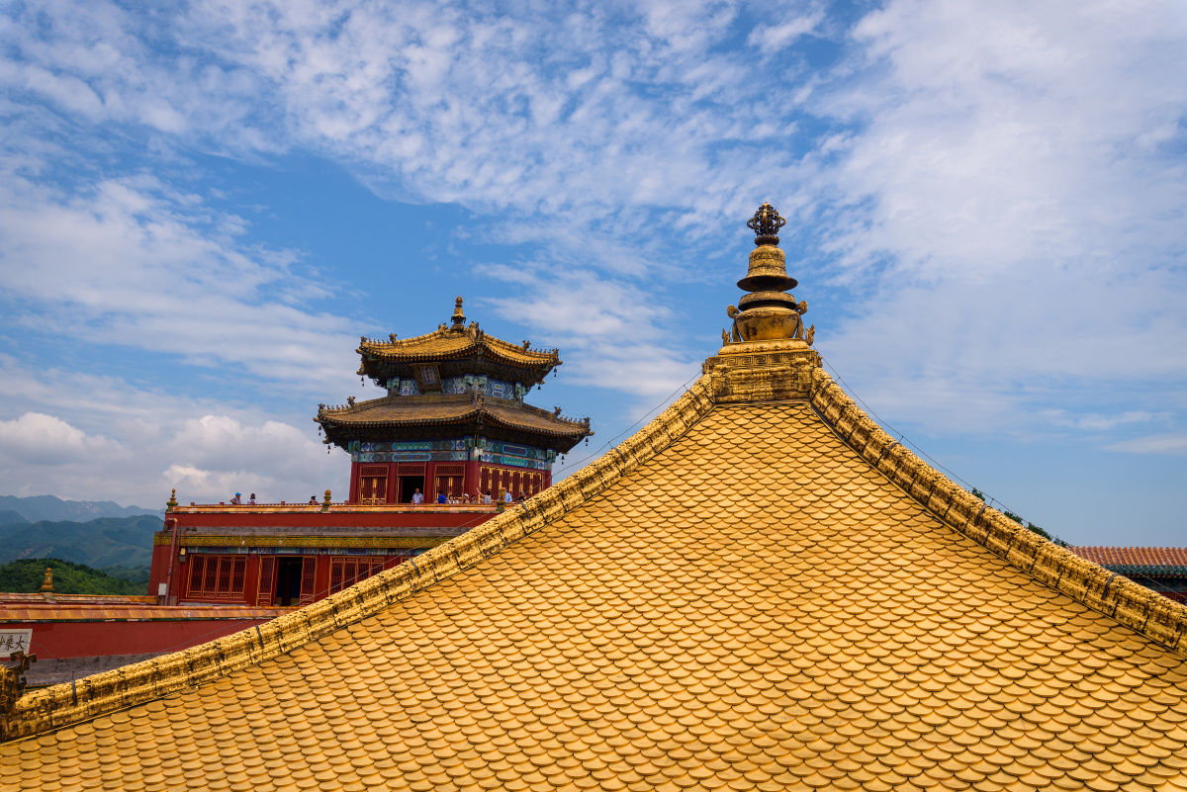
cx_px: 594
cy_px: 396
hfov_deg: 61.9
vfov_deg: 43.6
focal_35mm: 30
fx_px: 989
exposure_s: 1/500
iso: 200
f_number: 8
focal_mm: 30
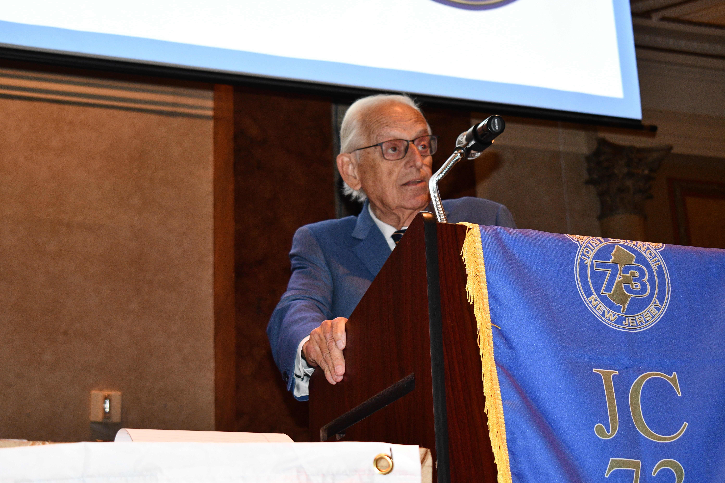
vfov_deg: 20.3
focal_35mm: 67
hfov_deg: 30.1
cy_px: 242
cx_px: 362
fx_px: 1349
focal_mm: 45
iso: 2000
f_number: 5
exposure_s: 1/60
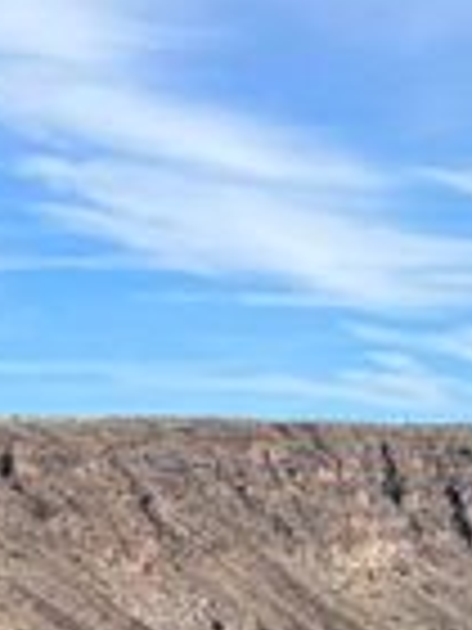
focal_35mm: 124
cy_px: 907
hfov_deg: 10.7
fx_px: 2254
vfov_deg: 14.9
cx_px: 1020
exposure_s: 1/3571
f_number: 1.5
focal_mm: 5.7
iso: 50
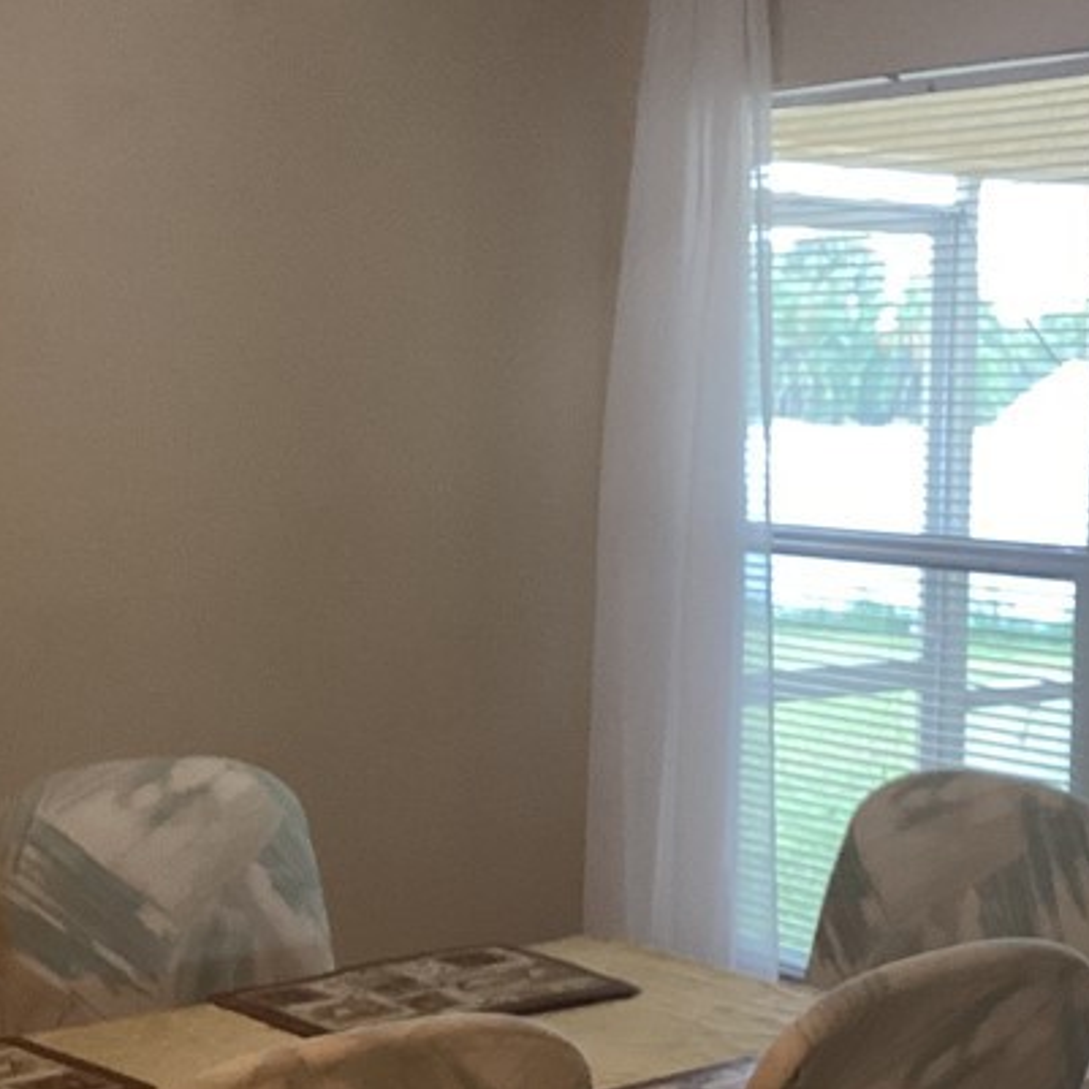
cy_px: 687
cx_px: 649
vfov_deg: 24.6
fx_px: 2491
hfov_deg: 24.6
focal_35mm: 70
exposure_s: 1/60
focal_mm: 3.3
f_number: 2.4
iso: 125
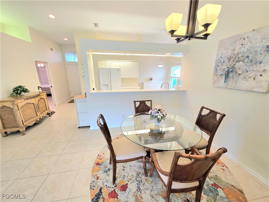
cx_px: 134
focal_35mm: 13
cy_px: 101
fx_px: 101
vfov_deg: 89.9
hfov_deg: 106.2
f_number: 1.9
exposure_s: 1/120
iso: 80
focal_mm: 2.2
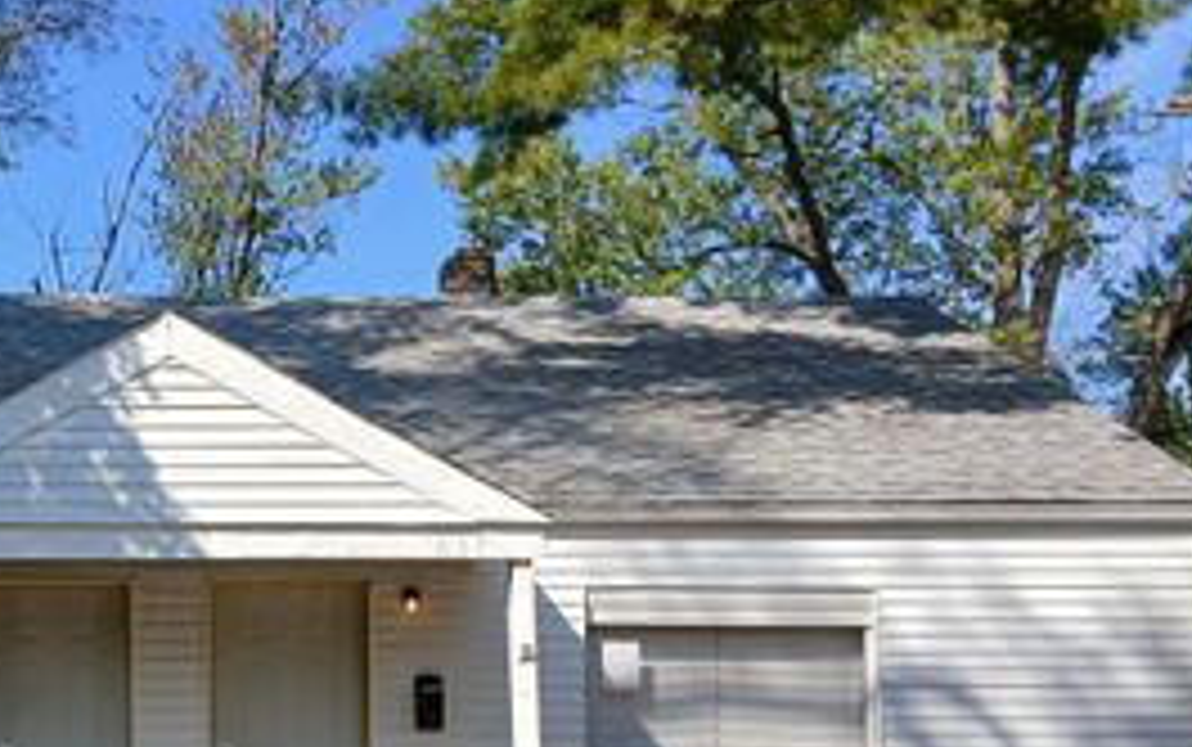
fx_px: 1690
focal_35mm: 52
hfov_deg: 37.1
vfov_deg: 24.5
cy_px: 610
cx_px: 189
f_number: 1.8
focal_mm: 3.98
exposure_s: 1/510
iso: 20
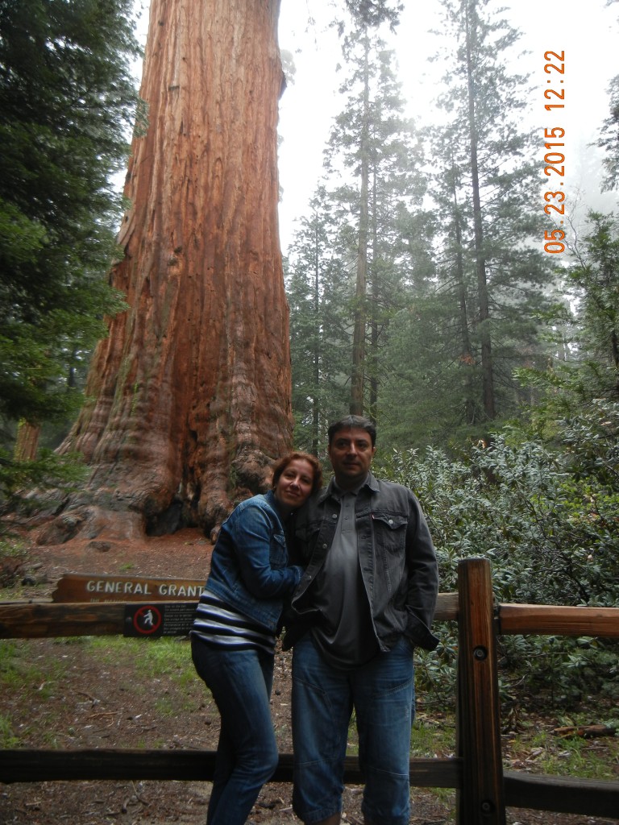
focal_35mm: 30
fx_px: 715
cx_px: 310
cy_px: 412
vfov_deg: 60.0
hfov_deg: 46.8
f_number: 3.5
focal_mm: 5.4
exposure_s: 1/128
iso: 160
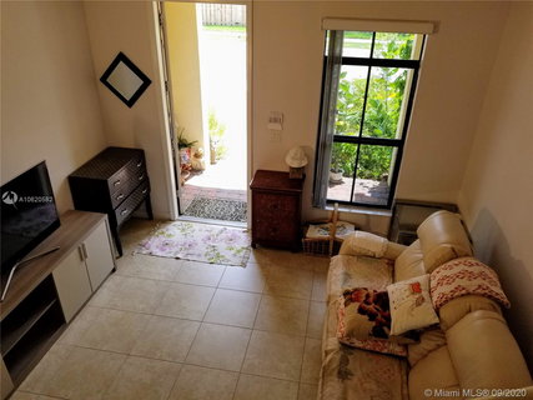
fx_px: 400
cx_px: 266
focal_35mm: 26
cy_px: 200
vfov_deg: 53.0
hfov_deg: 67.3
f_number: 1.7
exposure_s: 1/310
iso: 50
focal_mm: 4.3
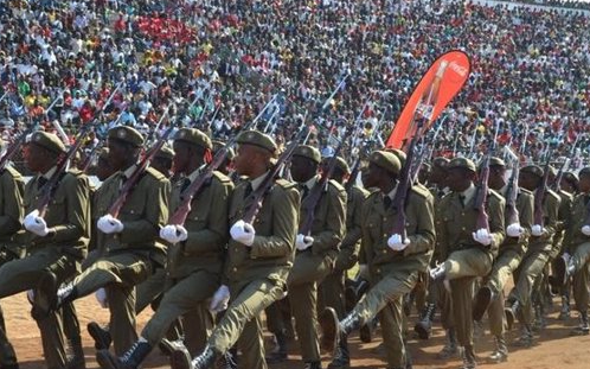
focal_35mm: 66
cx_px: 238
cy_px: 270
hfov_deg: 31.1
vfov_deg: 19.7
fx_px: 1056
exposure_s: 1/500
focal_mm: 31
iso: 800
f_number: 11
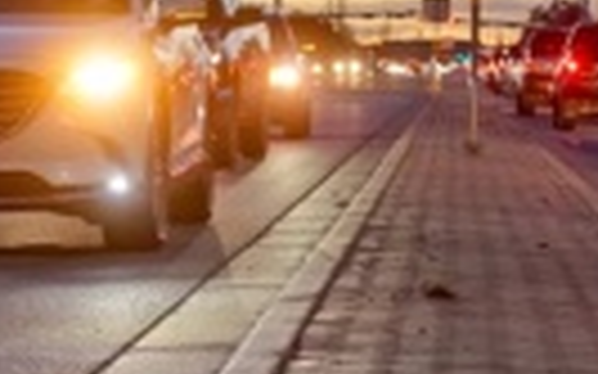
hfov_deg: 10.5
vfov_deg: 6.6
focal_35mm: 199
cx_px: 495
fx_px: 3242
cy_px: 302
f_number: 4
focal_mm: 50
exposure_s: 1/160
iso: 1600
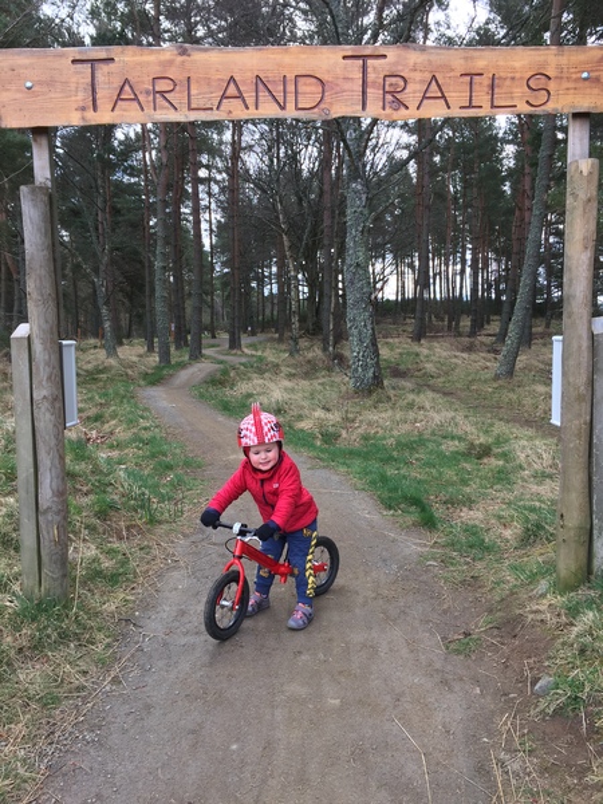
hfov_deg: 48.2
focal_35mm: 29
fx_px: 674
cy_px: 402
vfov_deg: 61.7
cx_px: 302
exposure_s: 1/158
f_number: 2.2
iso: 32
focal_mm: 4.15
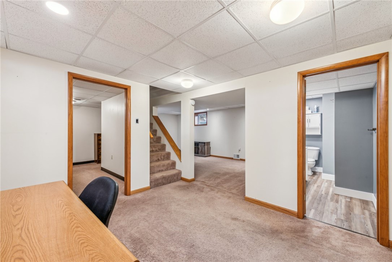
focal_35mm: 14
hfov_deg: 104.2
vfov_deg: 81.2
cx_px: 196
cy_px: 131
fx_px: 152
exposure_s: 1/4
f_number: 11
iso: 80
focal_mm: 14
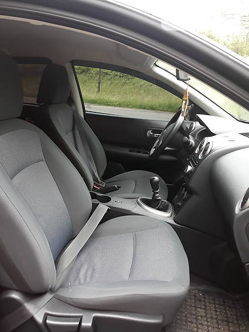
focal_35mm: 27
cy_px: 166
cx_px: 124
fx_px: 259
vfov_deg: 65.3
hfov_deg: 51.4
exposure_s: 1/50
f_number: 1.9
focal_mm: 3.6
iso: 50
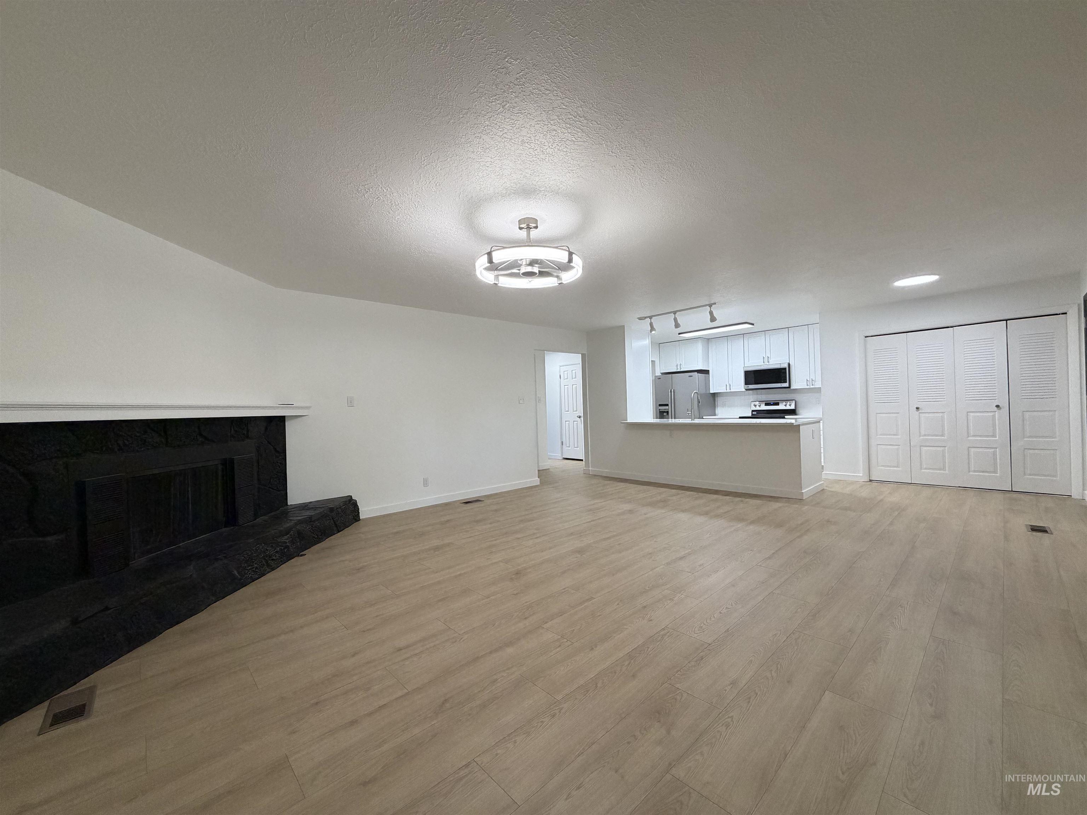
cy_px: 408
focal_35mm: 14
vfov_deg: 85.7
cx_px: 544
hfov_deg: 102.1
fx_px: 440
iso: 250
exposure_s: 1/118
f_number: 2.2
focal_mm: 2.22
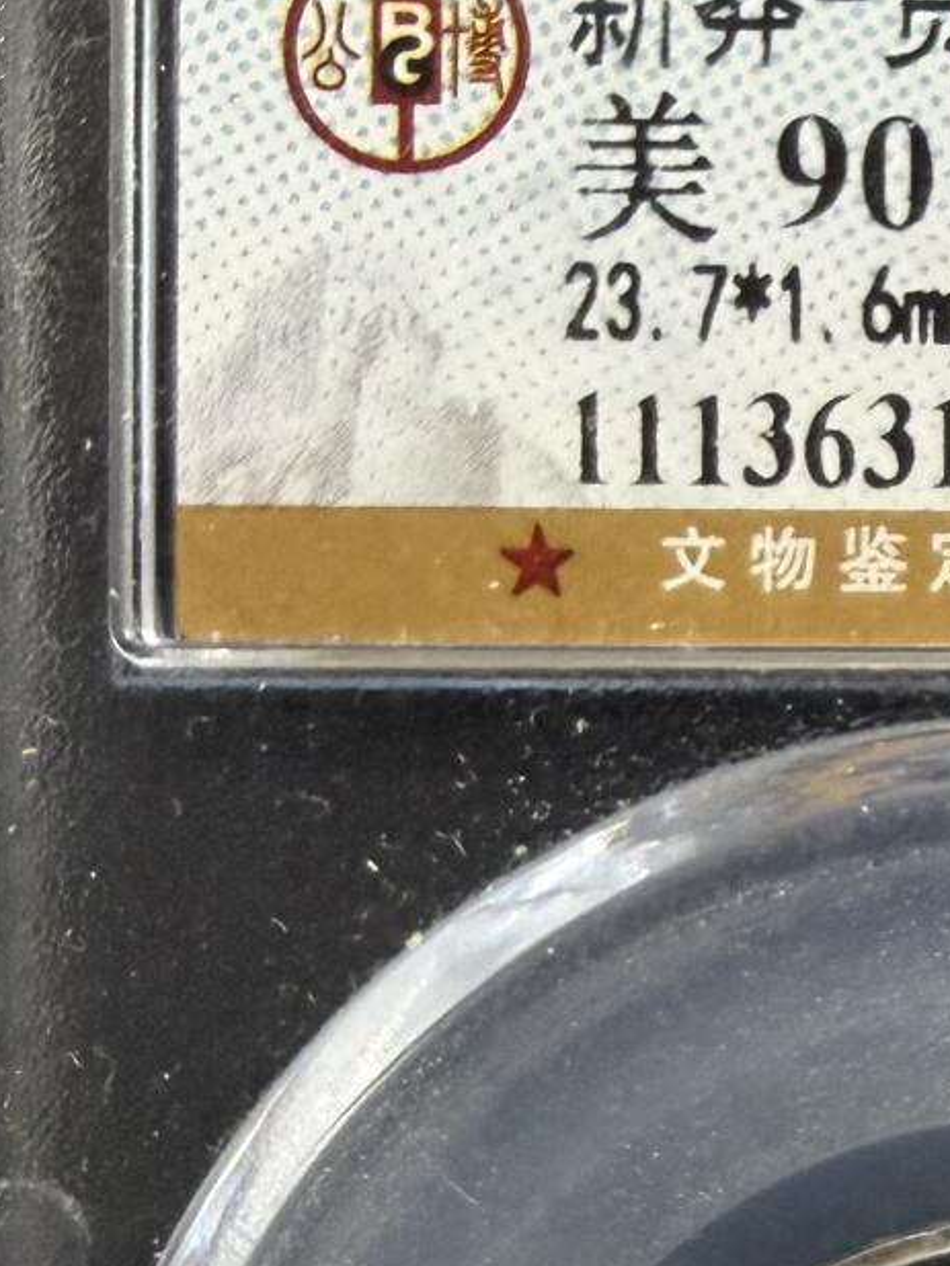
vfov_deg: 26.1
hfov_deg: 20.1
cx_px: 1046
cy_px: 1315
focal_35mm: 70
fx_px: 2561
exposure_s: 1/50
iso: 400
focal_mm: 2.22
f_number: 2.2
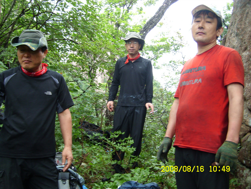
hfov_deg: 52.6
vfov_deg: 40.7
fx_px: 254
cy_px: 94
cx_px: 126
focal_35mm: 35
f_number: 2.8
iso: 50
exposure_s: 1/76
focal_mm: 5.8
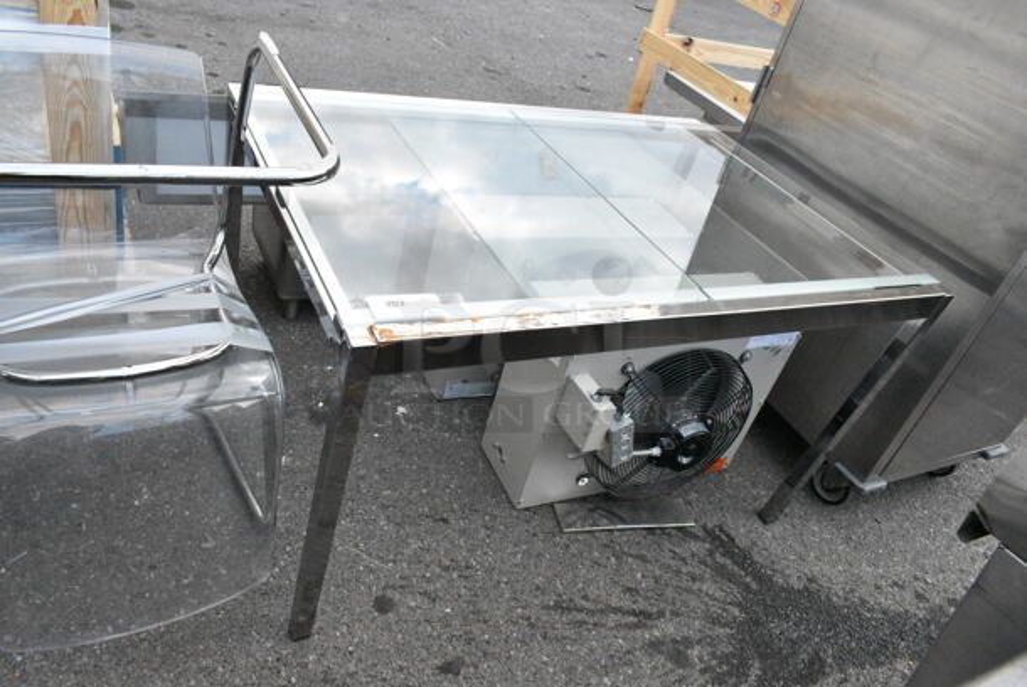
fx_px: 771
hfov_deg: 67.3
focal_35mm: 27
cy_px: 344
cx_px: 514
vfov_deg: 48.0
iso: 6400
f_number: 14
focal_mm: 18
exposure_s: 1/800
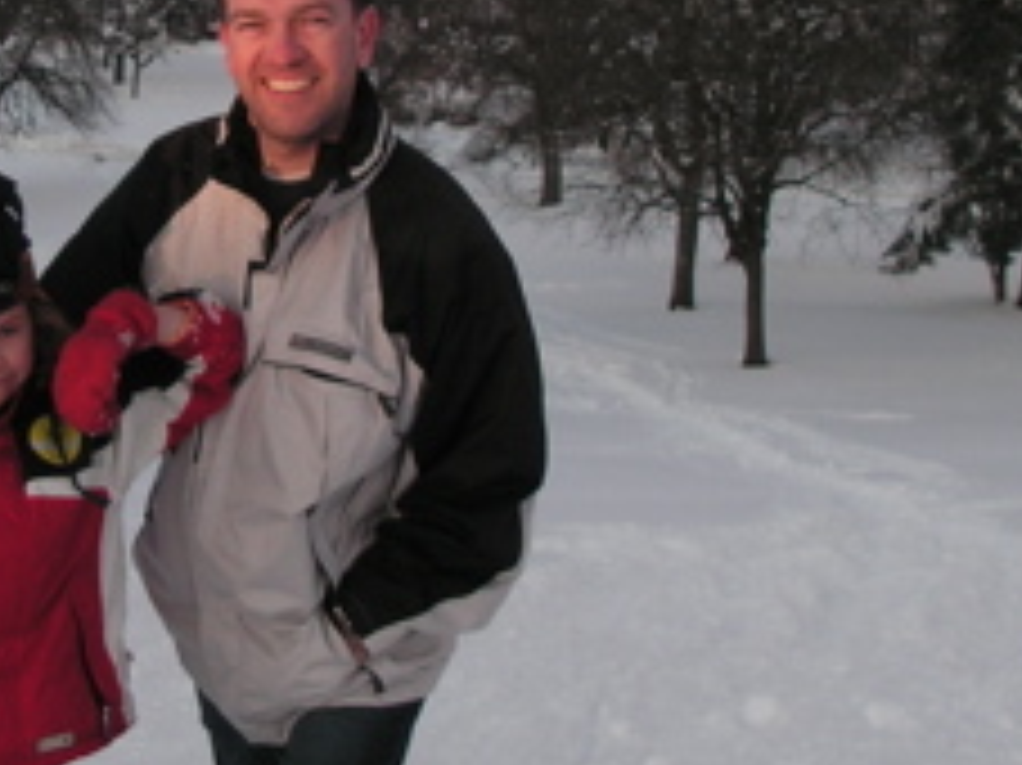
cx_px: 360
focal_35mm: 107
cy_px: 124
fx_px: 3157
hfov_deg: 18.3
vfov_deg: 13.7
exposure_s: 1/180
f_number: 3.3
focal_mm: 6.3
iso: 50
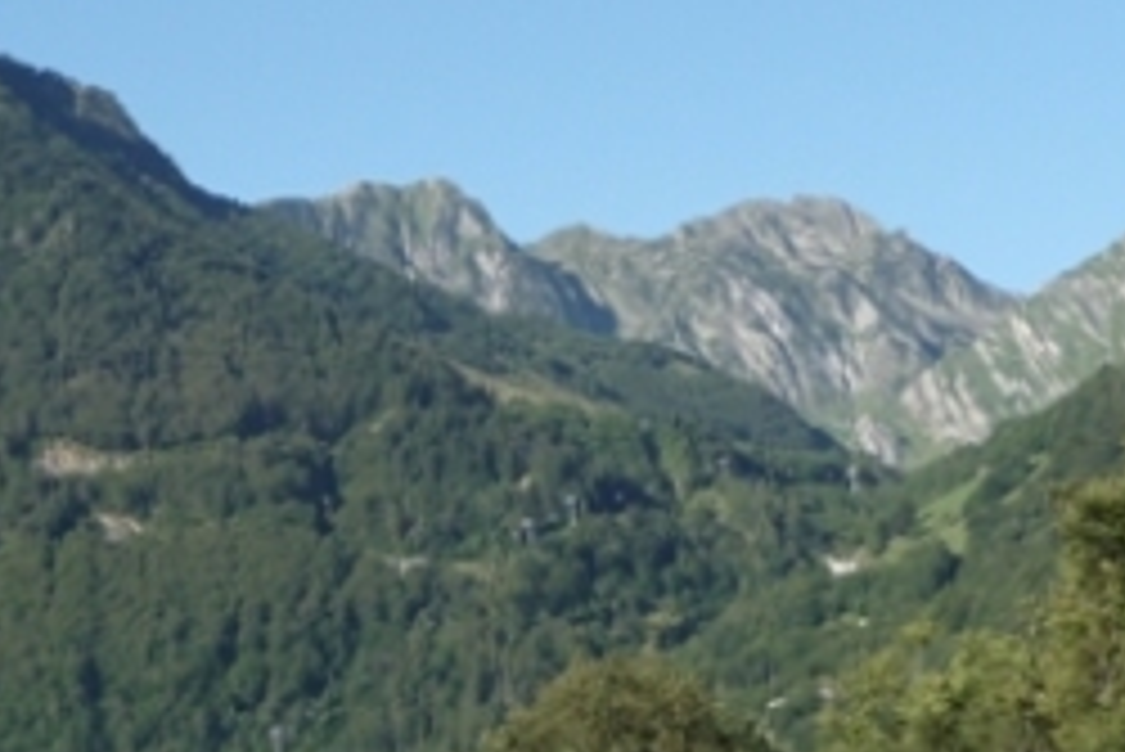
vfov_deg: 12.0
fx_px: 3564
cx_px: 238
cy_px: 351
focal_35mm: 114
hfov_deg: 17.8
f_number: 4.4
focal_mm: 9.8
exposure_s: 1/400
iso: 100
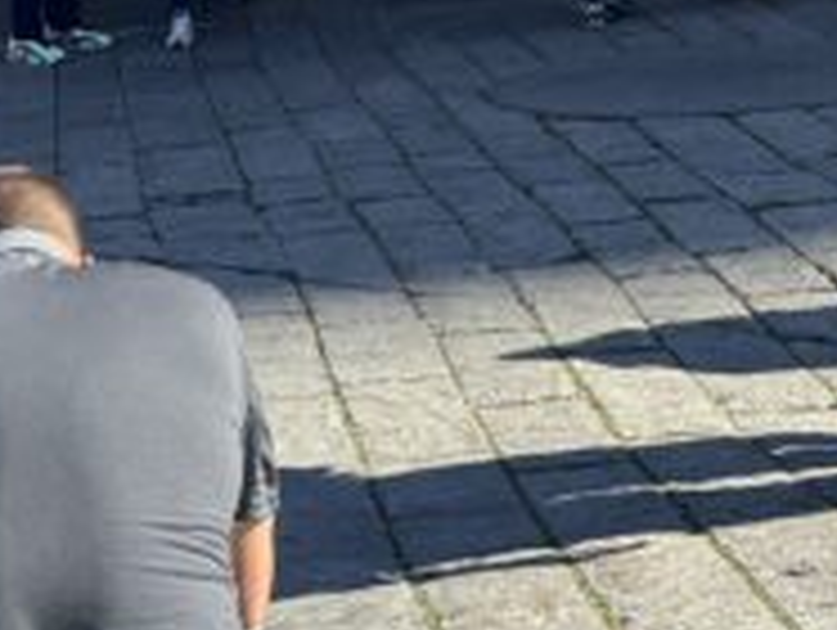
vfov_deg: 9.8
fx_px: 3196
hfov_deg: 14.9
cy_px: -904
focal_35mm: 132
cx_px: 608
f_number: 1.78
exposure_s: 1/1112
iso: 80
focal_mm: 6.76
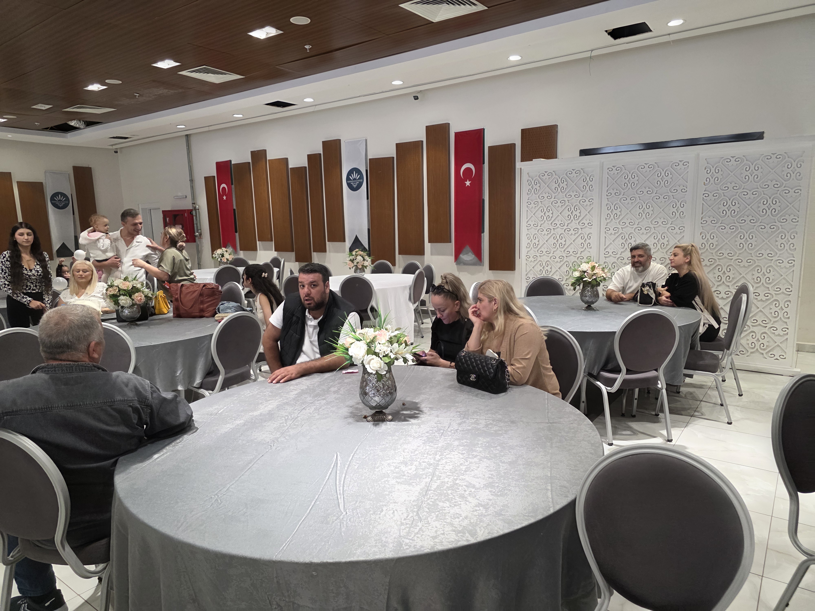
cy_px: 306
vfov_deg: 58.9
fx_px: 542
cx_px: 408
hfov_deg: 73.9
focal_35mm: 23
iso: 320
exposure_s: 1/100
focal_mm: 6.3
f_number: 1.7
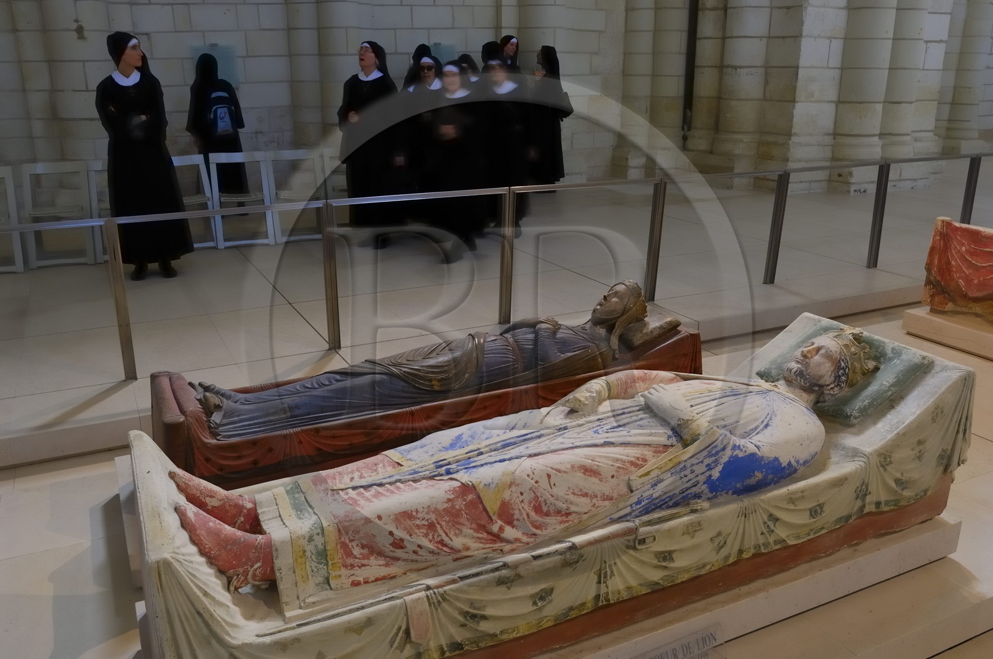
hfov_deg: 62.0
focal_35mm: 30
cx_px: 496
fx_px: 826
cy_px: 330
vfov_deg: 43.5
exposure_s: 1/2
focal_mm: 20
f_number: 8
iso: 100
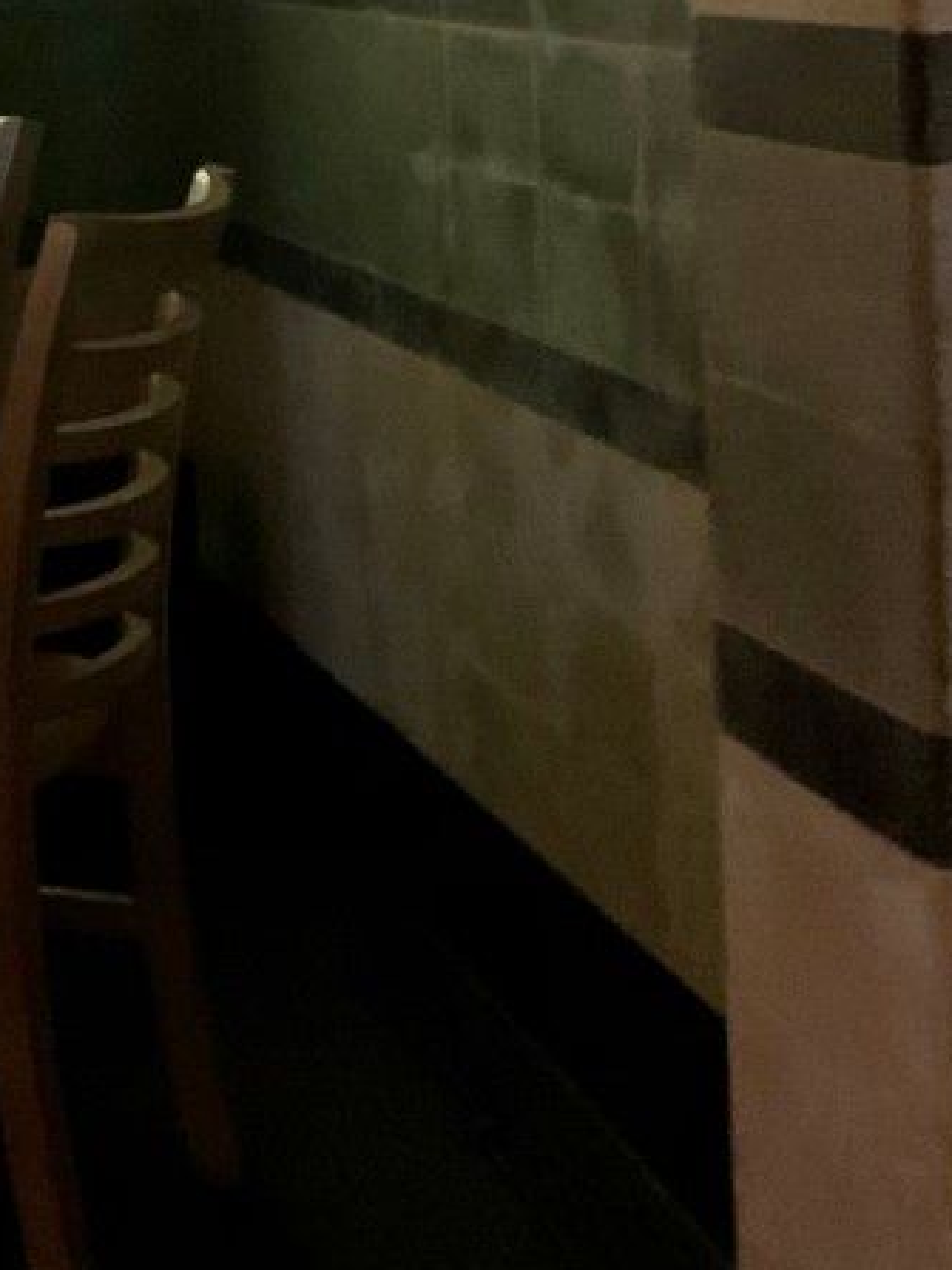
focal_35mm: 93
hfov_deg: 15.5
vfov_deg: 20.1
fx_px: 3412
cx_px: -54
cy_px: -162
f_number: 1.8
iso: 1250
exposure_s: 1/17
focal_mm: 4.25
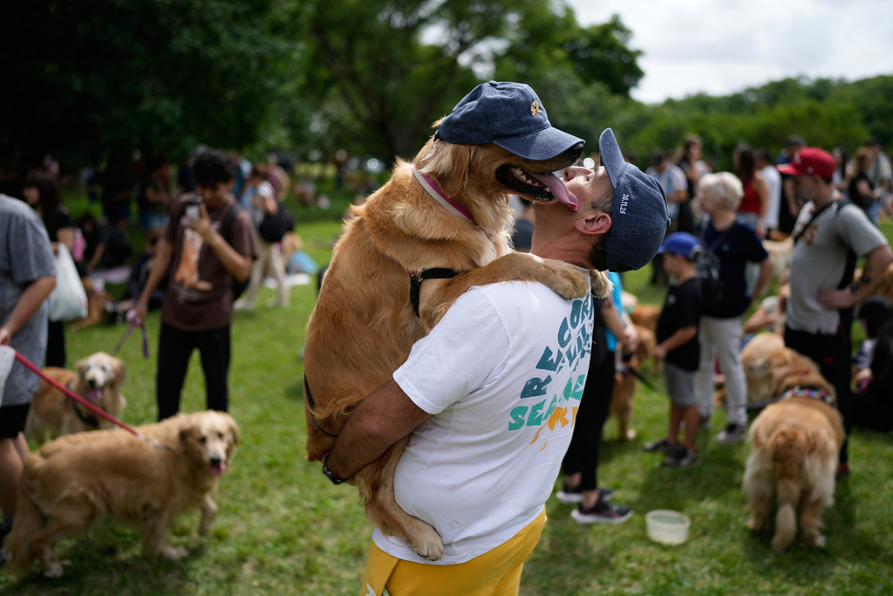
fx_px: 868
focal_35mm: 35
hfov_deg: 54.4
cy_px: 298
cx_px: 446
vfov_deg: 37.9
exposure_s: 1/5000
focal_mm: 35
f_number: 1.4
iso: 100
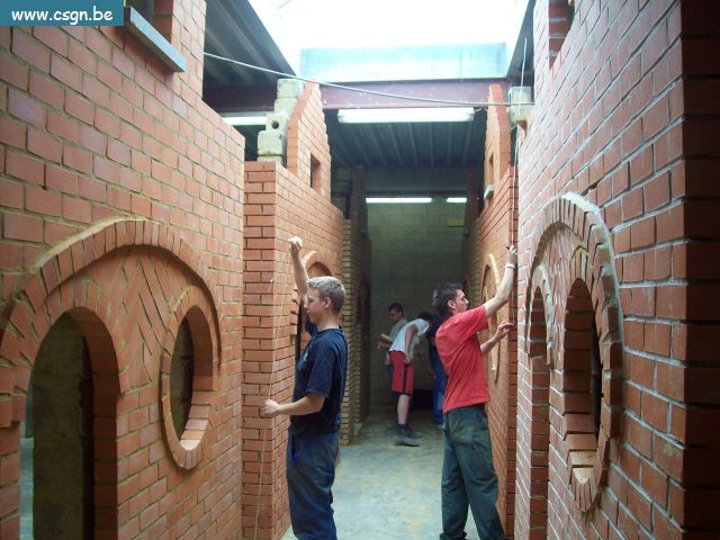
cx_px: 360
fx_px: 749
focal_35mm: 36
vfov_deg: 39.7
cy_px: 270
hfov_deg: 51.4
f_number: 2.7
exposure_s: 1/81.6
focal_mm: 6
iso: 80
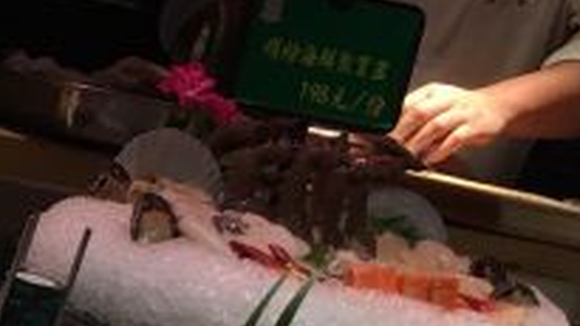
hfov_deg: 17.2
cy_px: 600
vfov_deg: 10.5
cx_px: -371
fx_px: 1660
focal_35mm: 108
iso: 40
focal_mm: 4.15
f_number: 2.2
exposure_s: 1/33
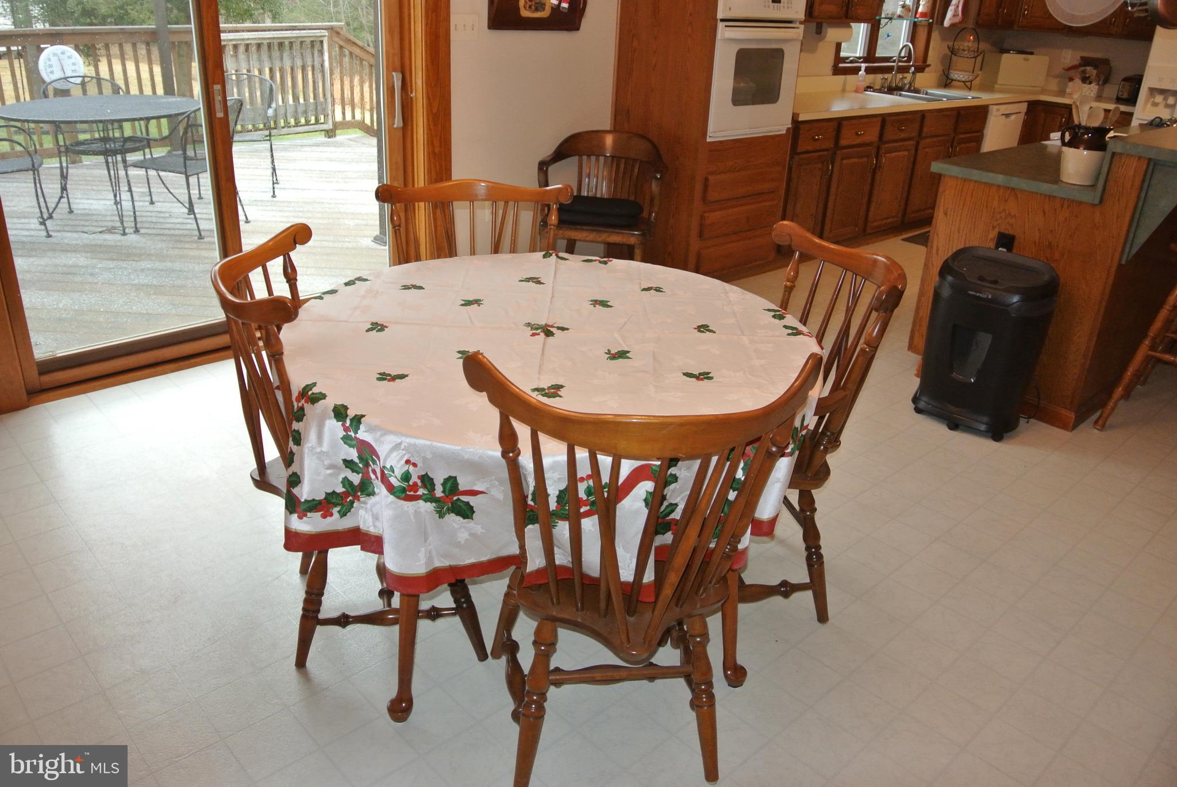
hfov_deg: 67.3
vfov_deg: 48.0
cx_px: 588
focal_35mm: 27
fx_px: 884
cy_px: 394
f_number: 3.5
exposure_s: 1/60
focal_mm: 10
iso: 500
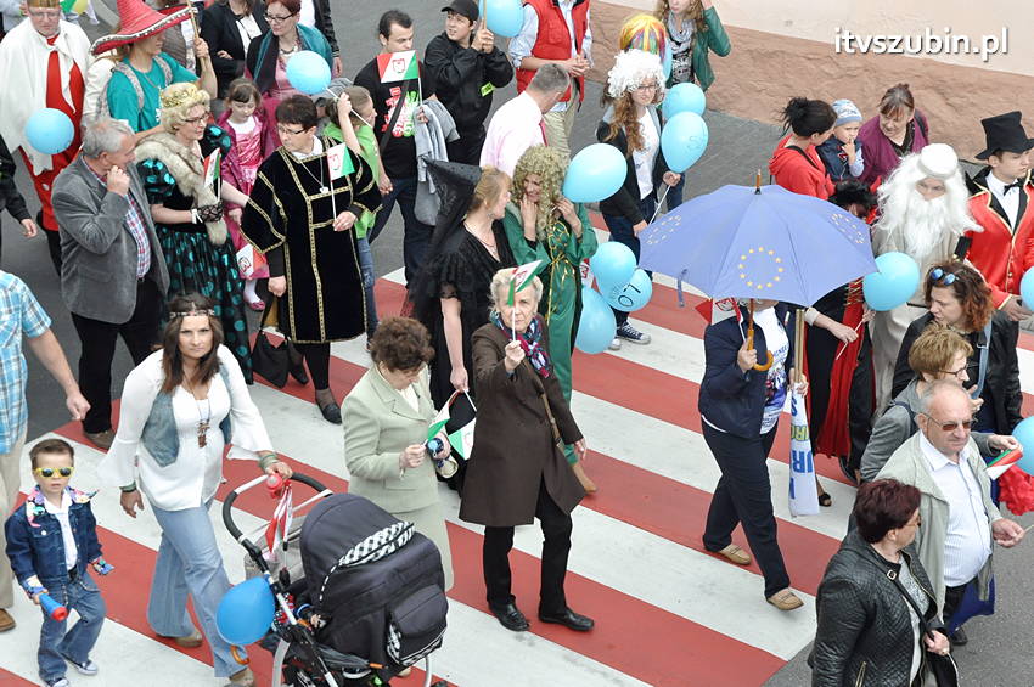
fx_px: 2152
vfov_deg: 18.1
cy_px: 344
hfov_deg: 27.0
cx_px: 517
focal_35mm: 75
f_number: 9
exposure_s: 1/320
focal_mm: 50
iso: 1250
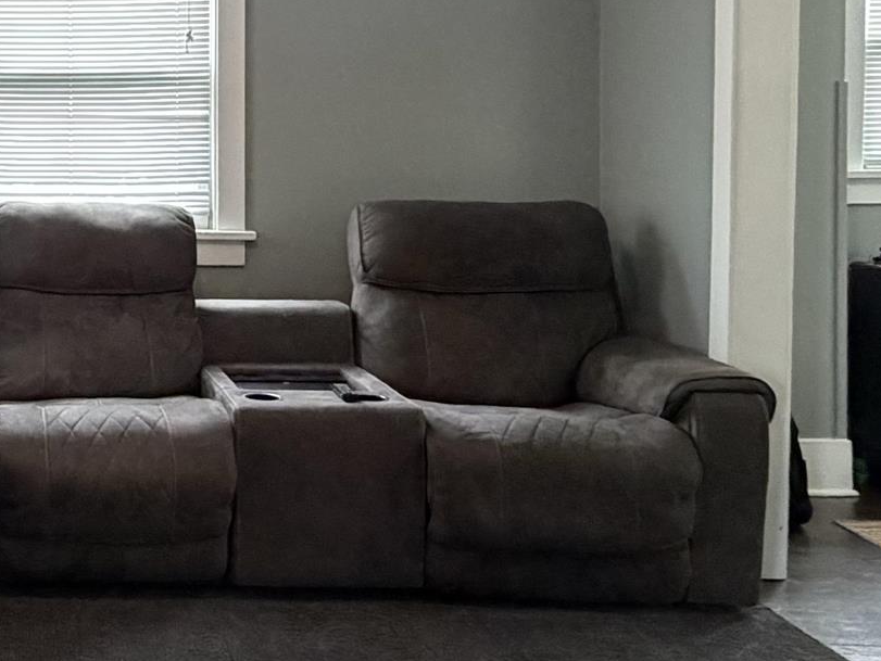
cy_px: 161
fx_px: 1349
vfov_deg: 27.2
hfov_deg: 31.6
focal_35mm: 53
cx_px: -112
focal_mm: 2.22
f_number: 2.2
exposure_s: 1/60
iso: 500
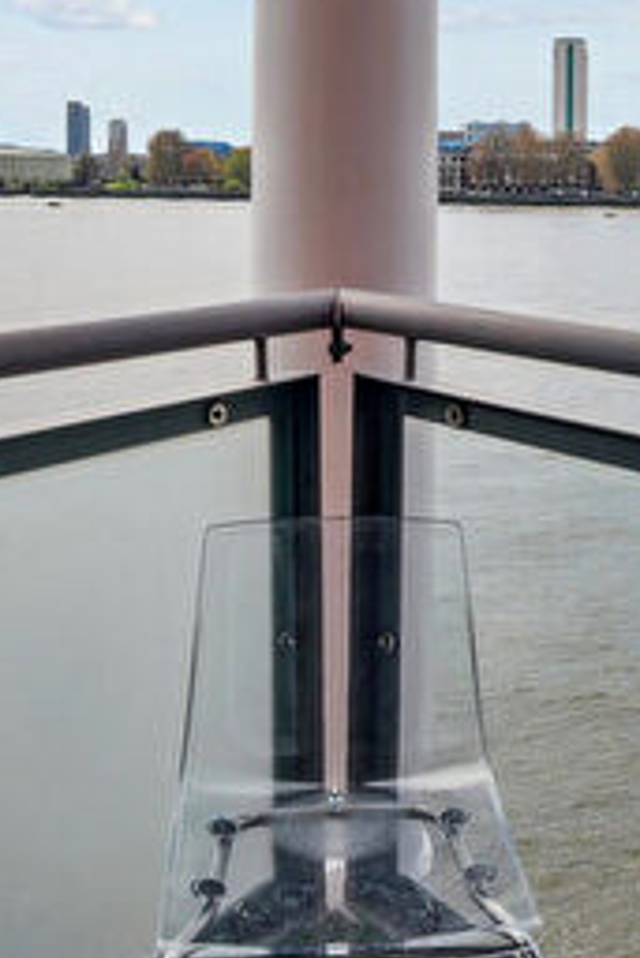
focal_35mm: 41
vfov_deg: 45.0
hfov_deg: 32.6
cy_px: 189
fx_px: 1092
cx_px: 382
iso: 160
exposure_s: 1/160
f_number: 5.6
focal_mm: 10
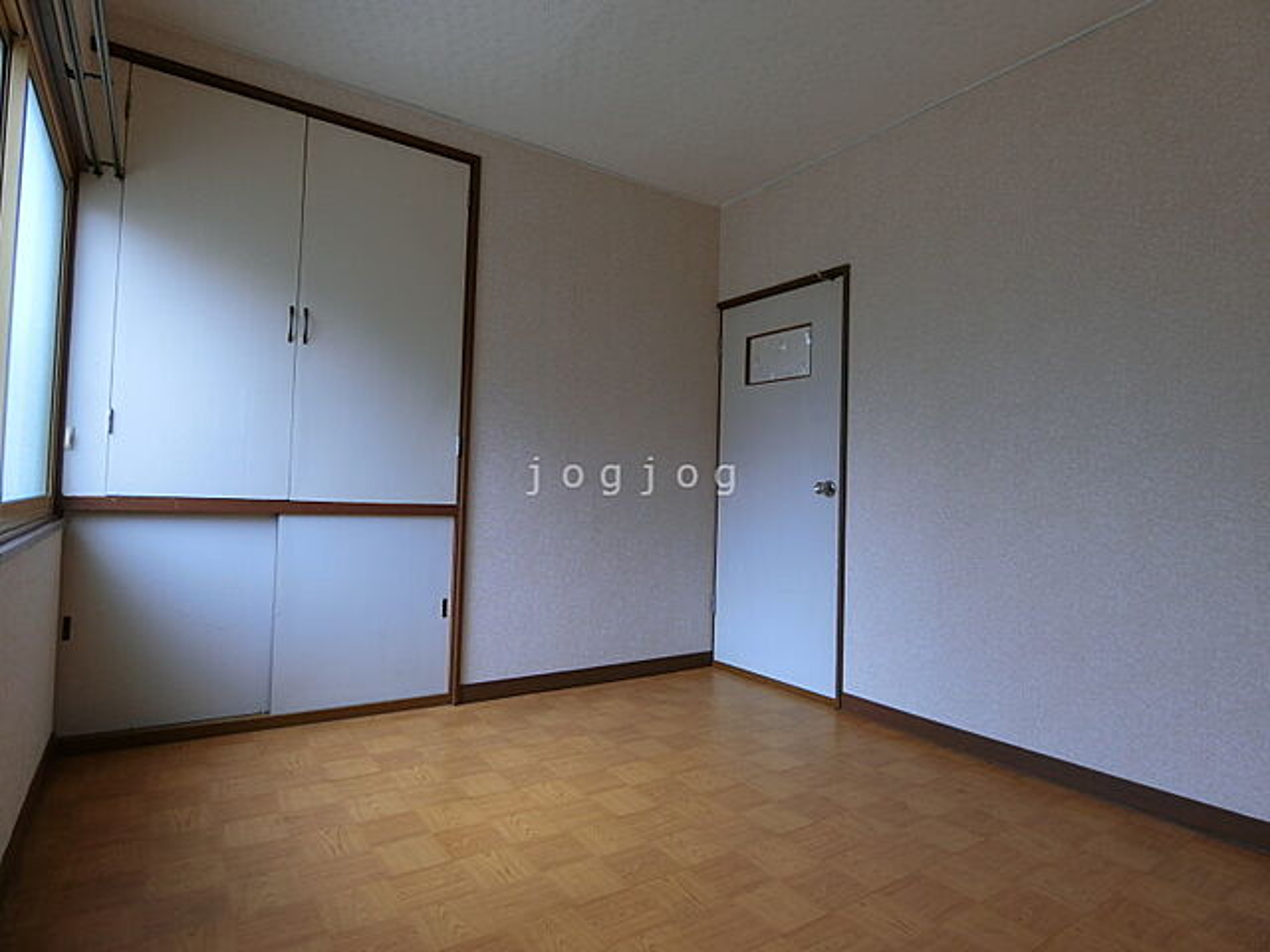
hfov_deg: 84.7
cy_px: 476
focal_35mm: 19
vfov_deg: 68.7
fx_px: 697
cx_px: 635
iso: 125
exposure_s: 1/125
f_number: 2.7
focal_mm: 4.06
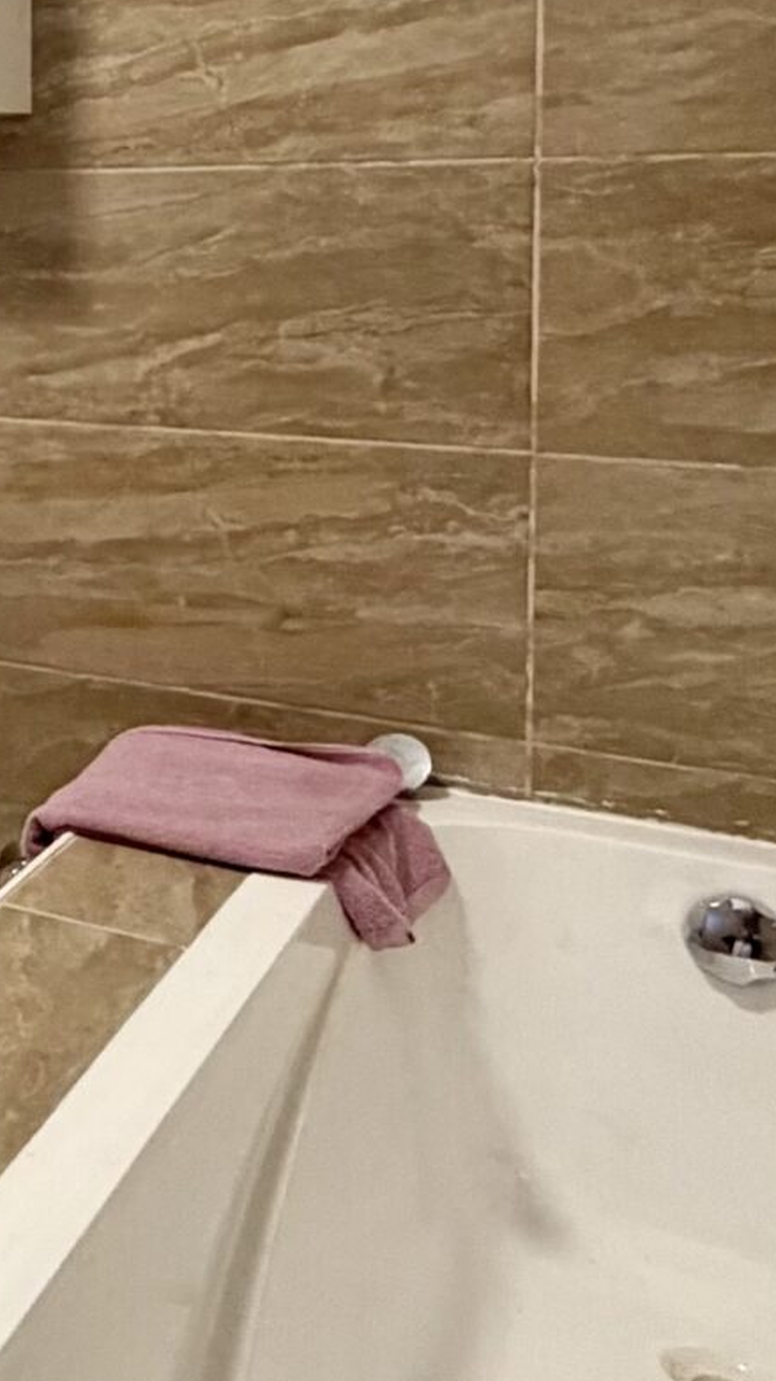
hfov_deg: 17.7
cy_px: 288
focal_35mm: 50
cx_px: -730
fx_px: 1830
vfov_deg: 39.8
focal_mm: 2.22
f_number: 2.2
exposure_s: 1/50
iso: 400
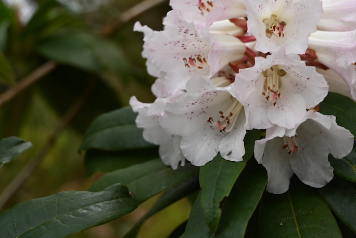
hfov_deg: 26.3
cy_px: 53
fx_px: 762
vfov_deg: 17.6
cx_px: 212
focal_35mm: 77
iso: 100
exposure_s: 1/100
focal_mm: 45
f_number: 5
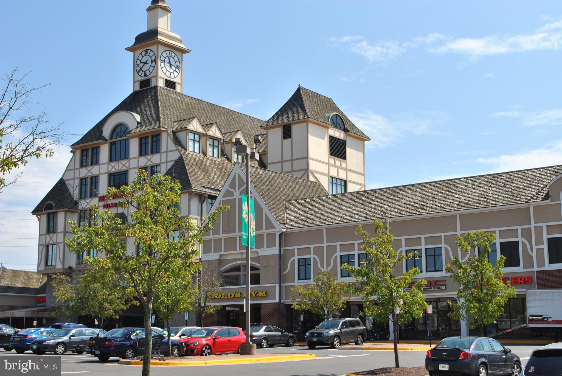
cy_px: 188
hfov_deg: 37.8
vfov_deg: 25.8
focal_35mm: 52
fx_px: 820
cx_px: 281
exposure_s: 1/200
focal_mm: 35
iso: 100
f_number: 10
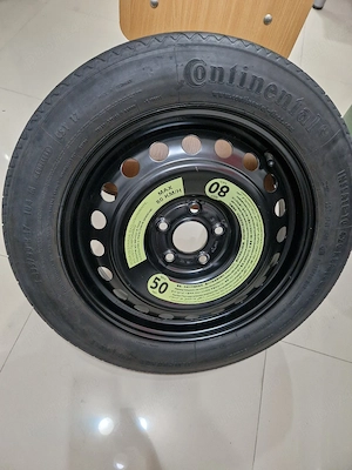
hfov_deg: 58.9
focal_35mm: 23
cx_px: 176
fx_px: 312
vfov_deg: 73.9
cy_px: 235
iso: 1000
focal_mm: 5.4
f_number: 1.8
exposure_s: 1/100
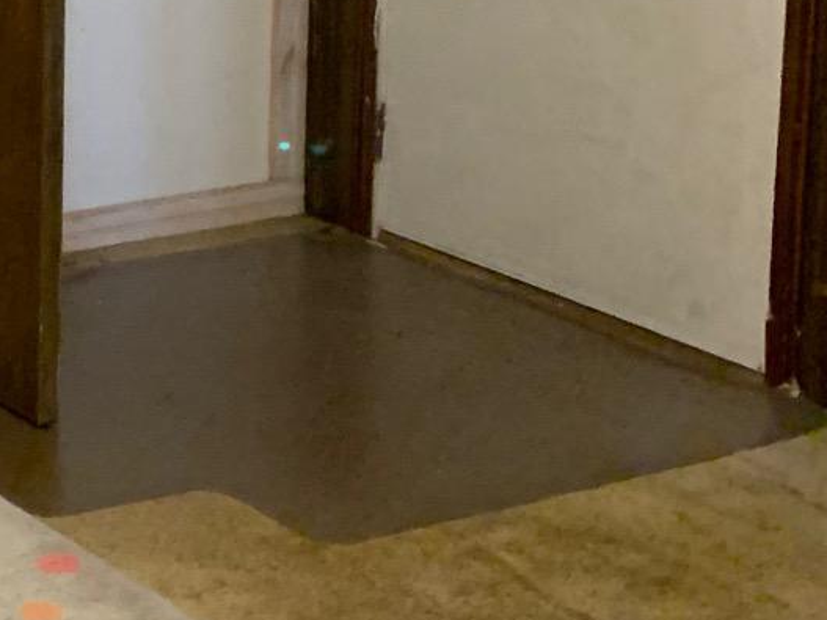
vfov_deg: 13.9
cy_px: -248
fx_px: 2412
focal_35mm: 101
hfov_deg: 17.2
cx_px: -479
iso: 640
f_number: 1.8
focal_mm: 4.25
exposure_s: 1/30
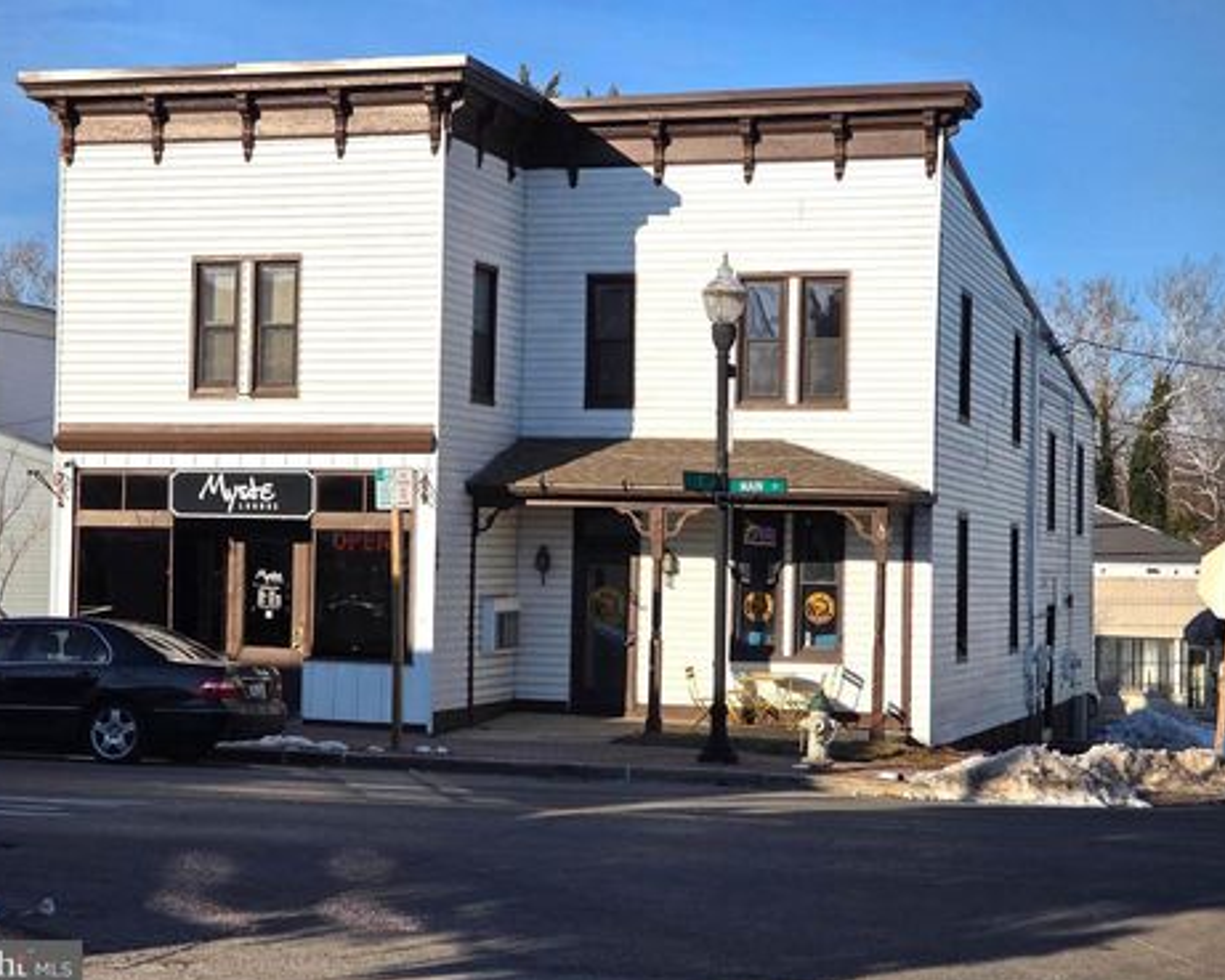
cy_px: 495
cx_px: 585
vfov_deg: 21.0
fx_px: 2647
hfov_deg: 26.1
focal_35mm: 73
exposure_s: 1/3390
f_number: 2.4
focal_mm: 7.9
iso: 50
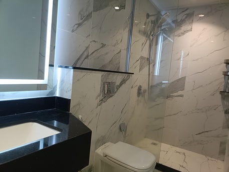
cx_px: 114
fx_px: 165
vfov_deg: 54.9
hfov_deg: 69.4
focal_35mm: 25
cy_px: 86
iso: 2010
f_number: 1.7
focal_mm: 4.7
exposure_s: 1/99.9
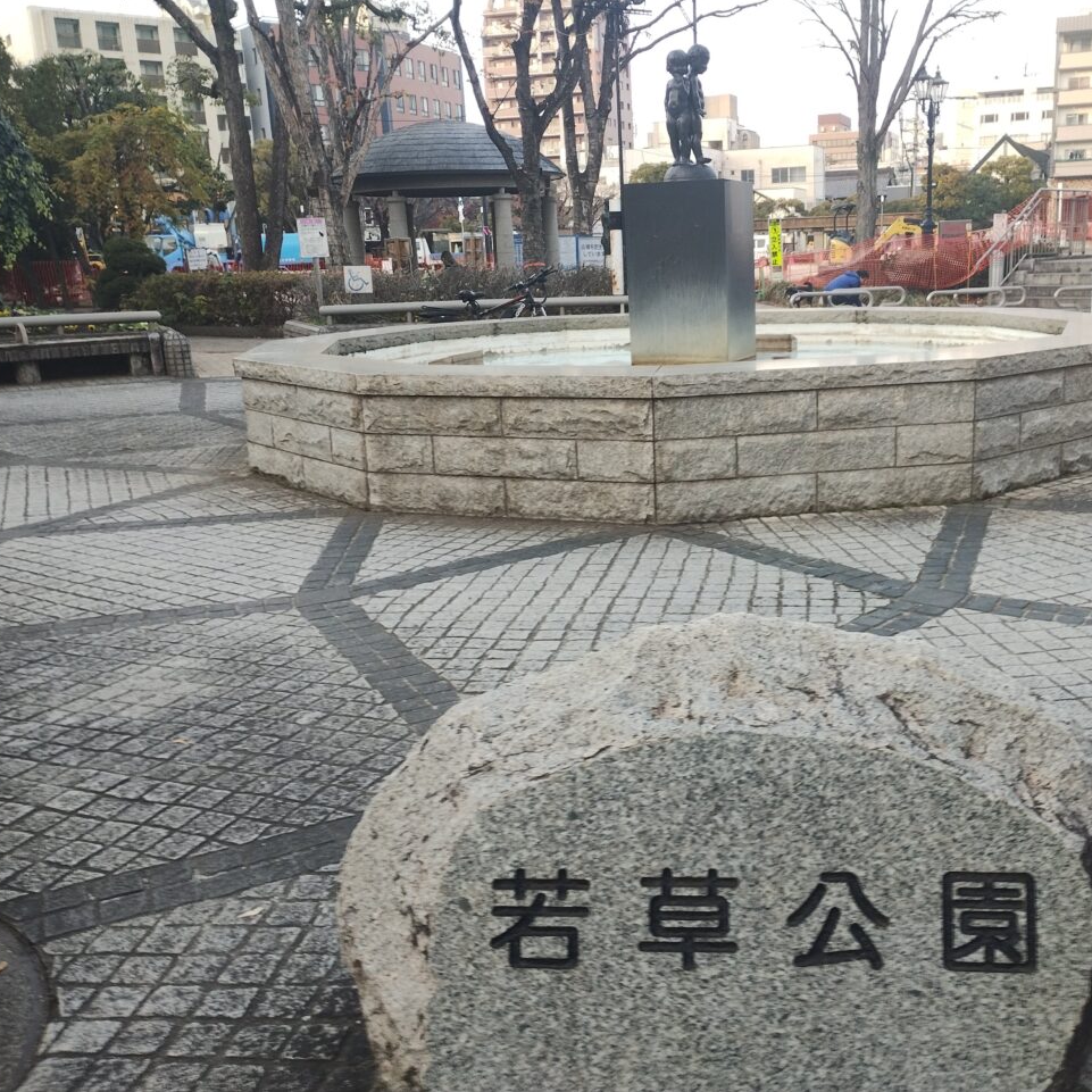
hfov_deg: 49.3
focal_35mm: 33
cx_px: 674
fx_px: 1178
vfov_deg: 49.7
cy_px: 545
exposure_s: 1/100
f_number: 1.8
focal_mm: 4.27
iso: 291
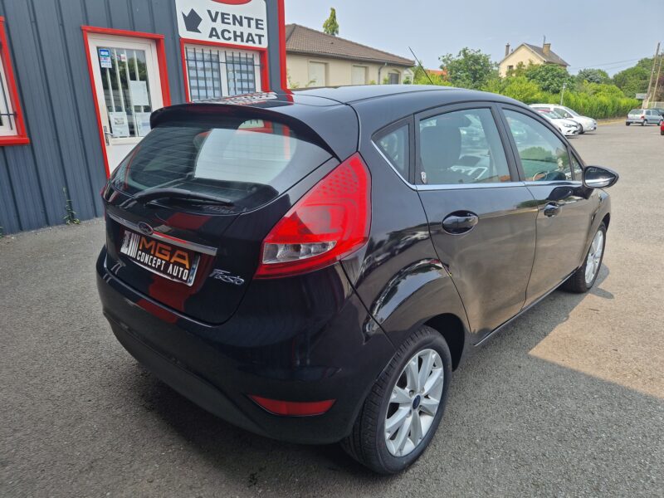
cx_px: 332
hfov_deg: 73.9
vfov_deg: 58.9
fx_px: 441
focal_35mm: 23
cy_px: 249
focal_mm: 5.4
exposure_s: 1/676
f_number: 1.8
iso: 50
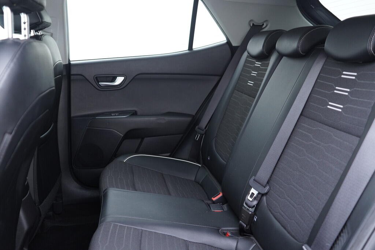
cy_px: 125
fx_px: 375
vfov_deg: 36.9
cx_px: 188
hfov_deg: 53.1
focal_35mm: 36
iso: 640
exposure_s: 1/40
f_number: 2.8
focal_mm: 24
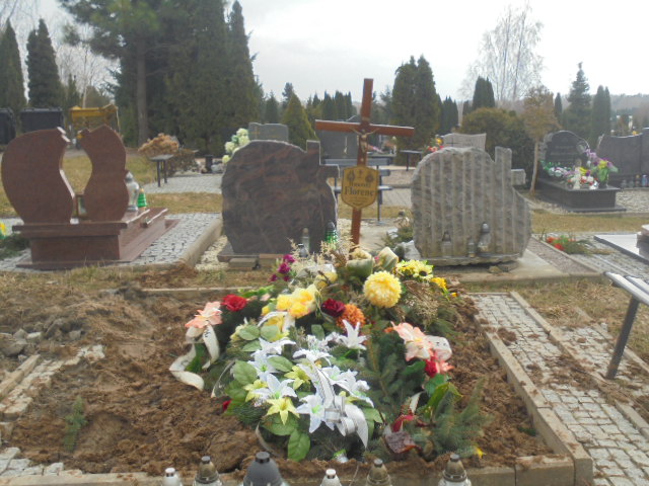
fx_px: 712
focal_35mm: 38
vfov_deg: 37.7
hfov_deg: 49.0
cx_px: 324
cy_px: 243
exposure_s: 1/125
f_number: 4.2
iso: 100
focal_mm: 6.9
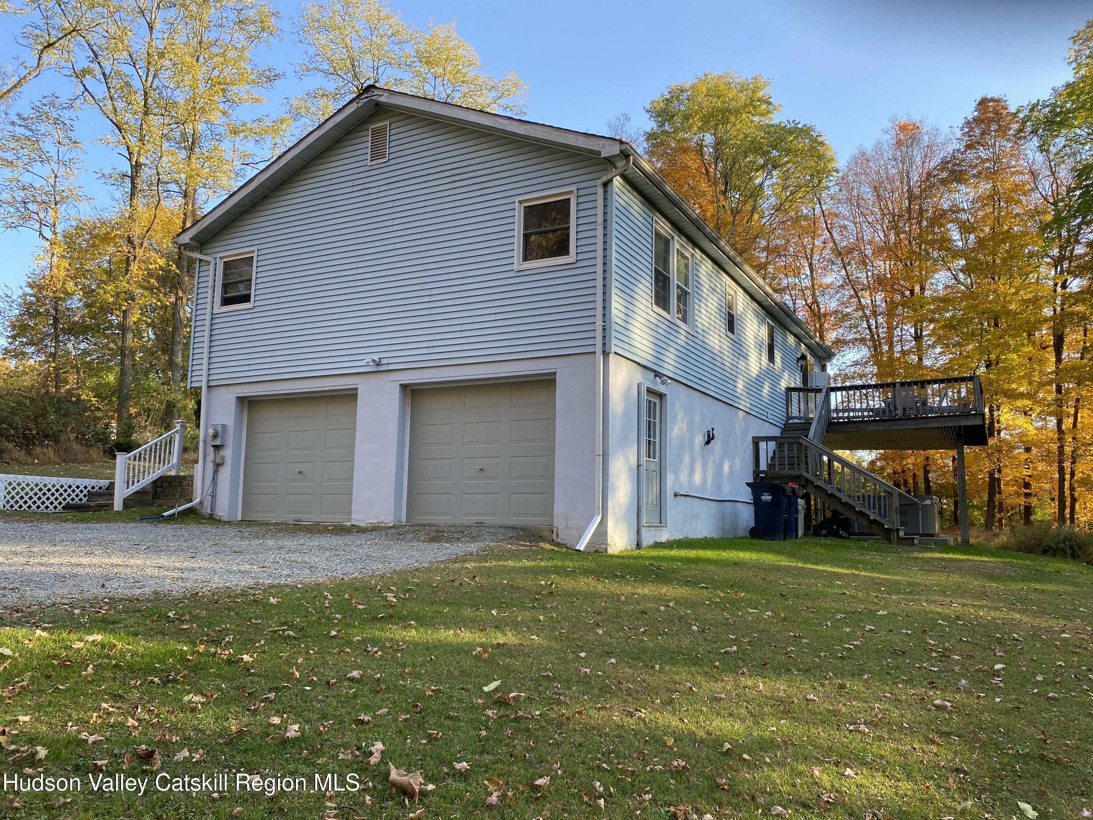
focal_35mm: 26
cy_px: 410
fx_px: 821
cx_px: 546
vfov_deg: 53.1
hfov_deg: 67.3
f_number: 1.8
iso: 32
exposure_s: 1/334
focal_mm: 4.25
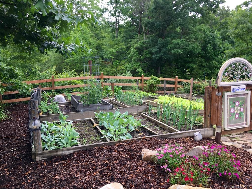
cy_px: 94
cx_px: 126
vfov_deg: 48.2
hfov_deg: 61.7
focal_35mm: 29
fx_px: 211
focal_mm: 4.15
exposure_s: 1/247
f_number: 2.2
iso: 25
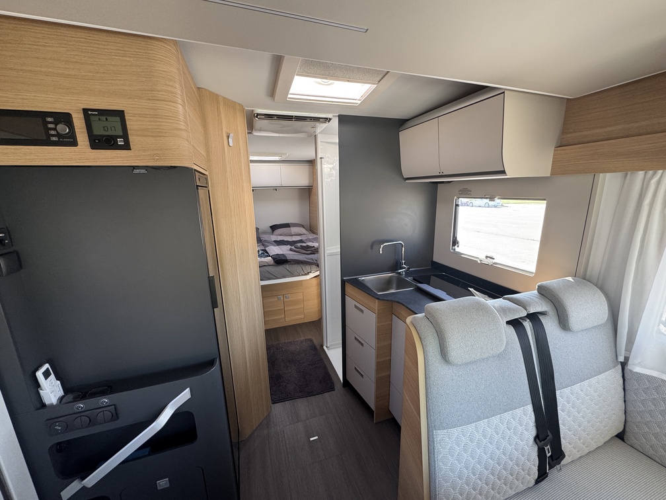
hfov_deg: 102.1
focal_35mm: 14
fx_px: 269
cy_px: 250
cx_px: 333
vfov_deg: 85.7
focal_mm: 2.22
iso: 160
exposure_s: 1/99
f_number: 2.2
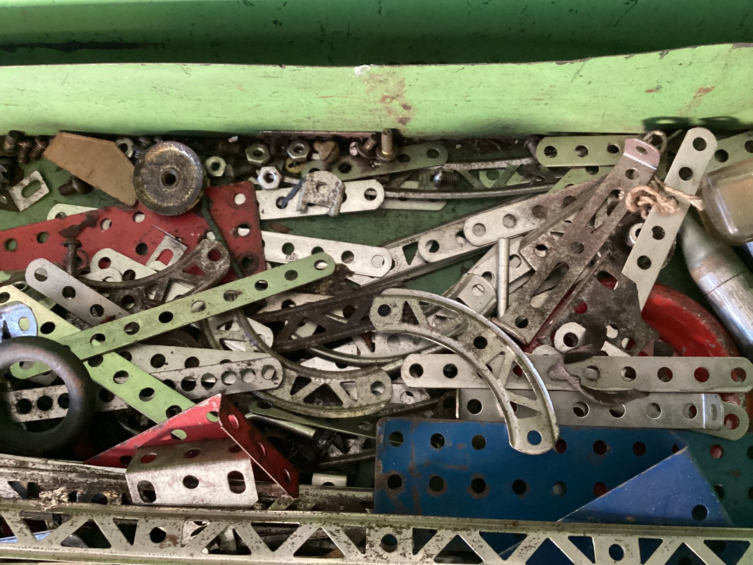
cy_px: 282
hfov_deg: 58.3
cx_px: 376
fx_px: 674
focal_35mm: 31
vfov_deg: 45.4
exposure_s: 1/30
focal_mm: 3.3
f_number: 2.4
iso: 640
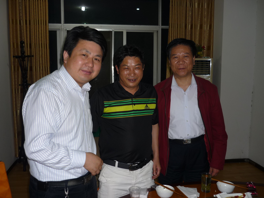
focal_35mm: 33
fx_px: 252
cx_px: 132
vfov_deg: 42.9
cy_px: 99
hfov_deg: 55.4
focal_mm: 5.5
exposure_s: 1/30
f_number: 2.8
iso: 100
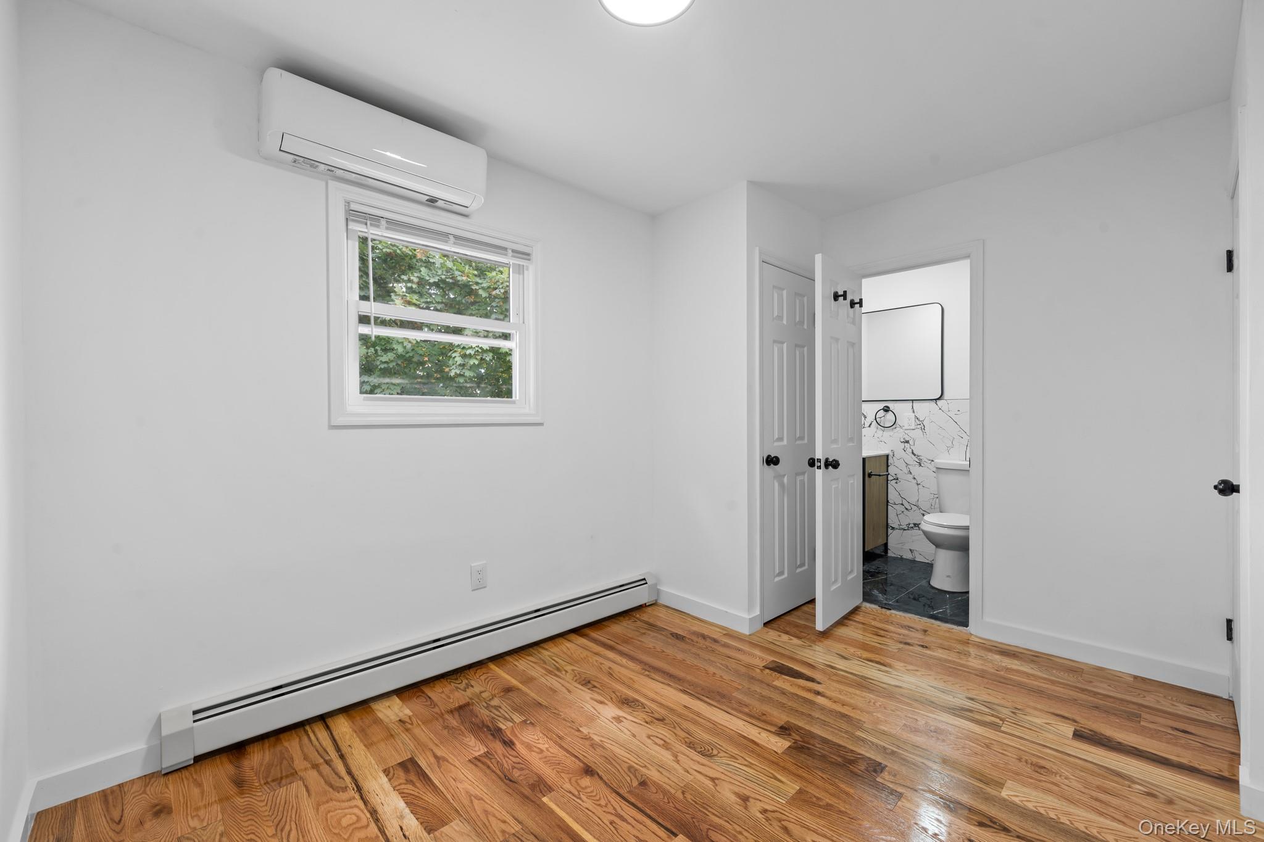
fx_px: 491
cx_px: 632
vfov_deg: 81.2
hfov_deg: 104.3
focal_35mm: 14
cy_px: 421
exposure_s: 1/2.5
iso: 250
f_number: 10
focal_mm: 14
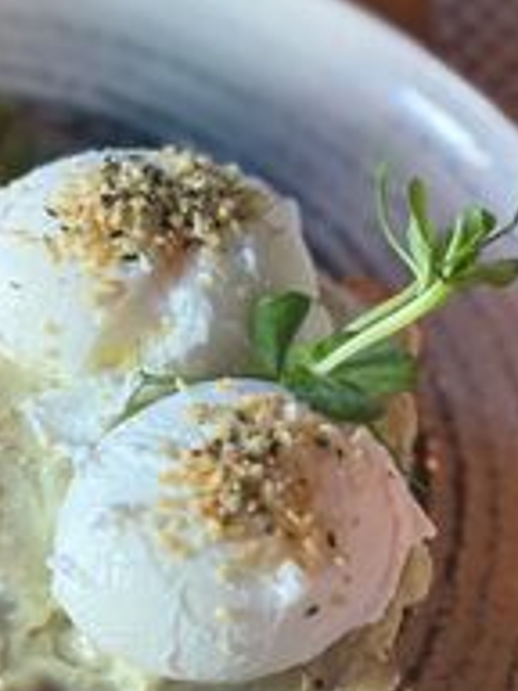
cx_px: -14
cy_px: 470
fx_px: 2135
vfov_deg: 18.3
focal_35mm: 107
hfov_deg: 13.6
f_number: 1.78
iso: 125
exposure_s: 1/100
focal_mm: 6.76
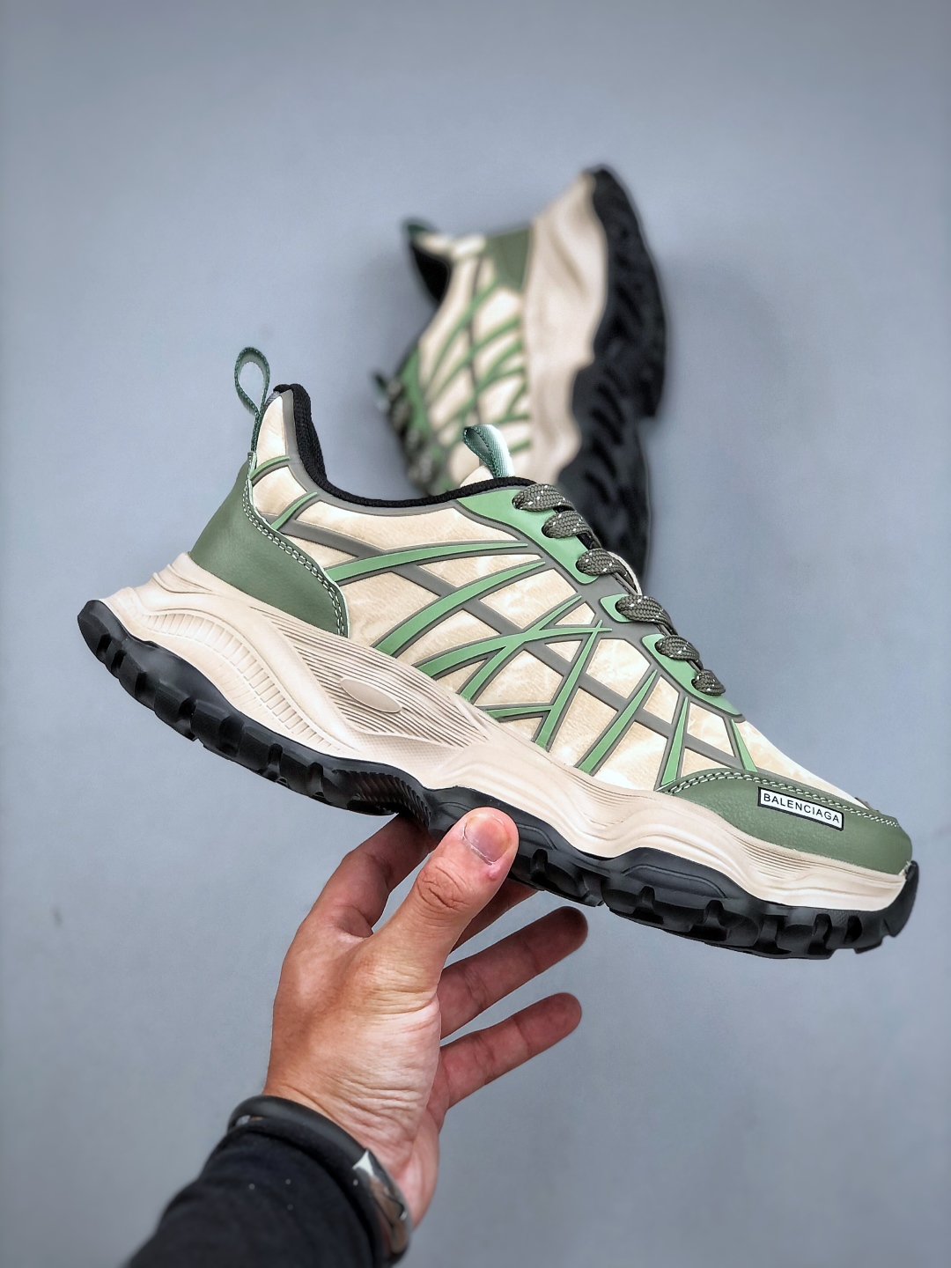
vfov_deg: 33.8
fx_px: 2088
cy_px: 634
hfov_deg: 25.7
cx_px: 476
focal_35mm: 57
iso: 25
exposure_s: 1/50
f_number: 2.8
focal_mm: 6.6
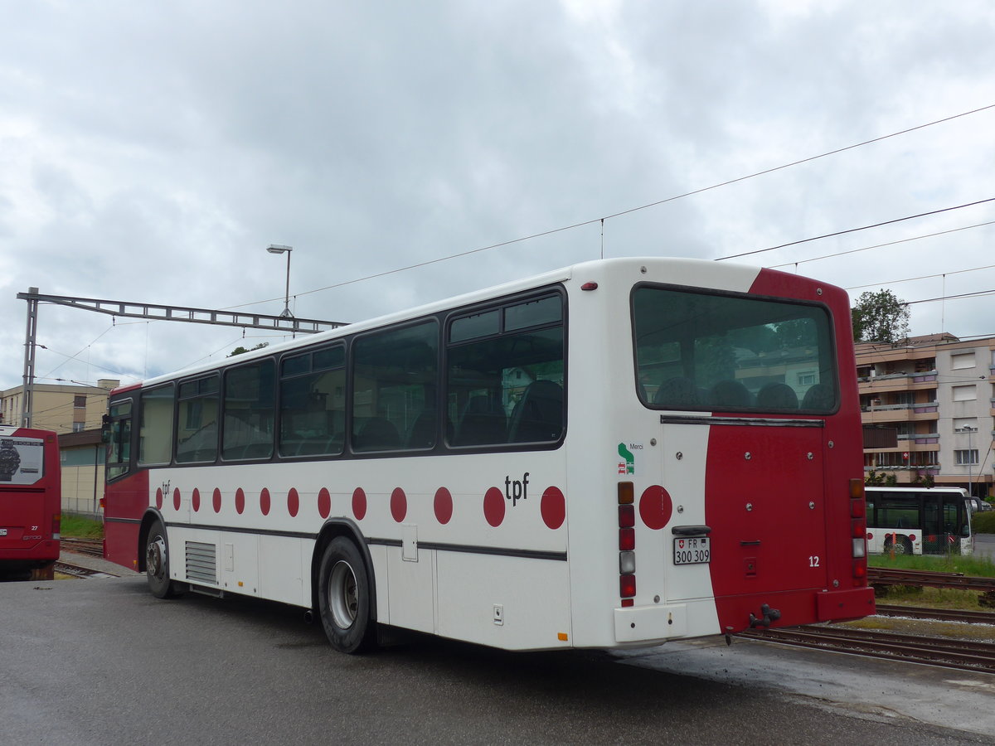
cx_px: 498
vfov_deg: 35.1
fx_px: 1179
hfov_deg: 45.8
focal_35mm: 41
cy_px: 373
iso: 80
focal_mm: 8.4
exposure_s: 1/1600
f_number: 3.2
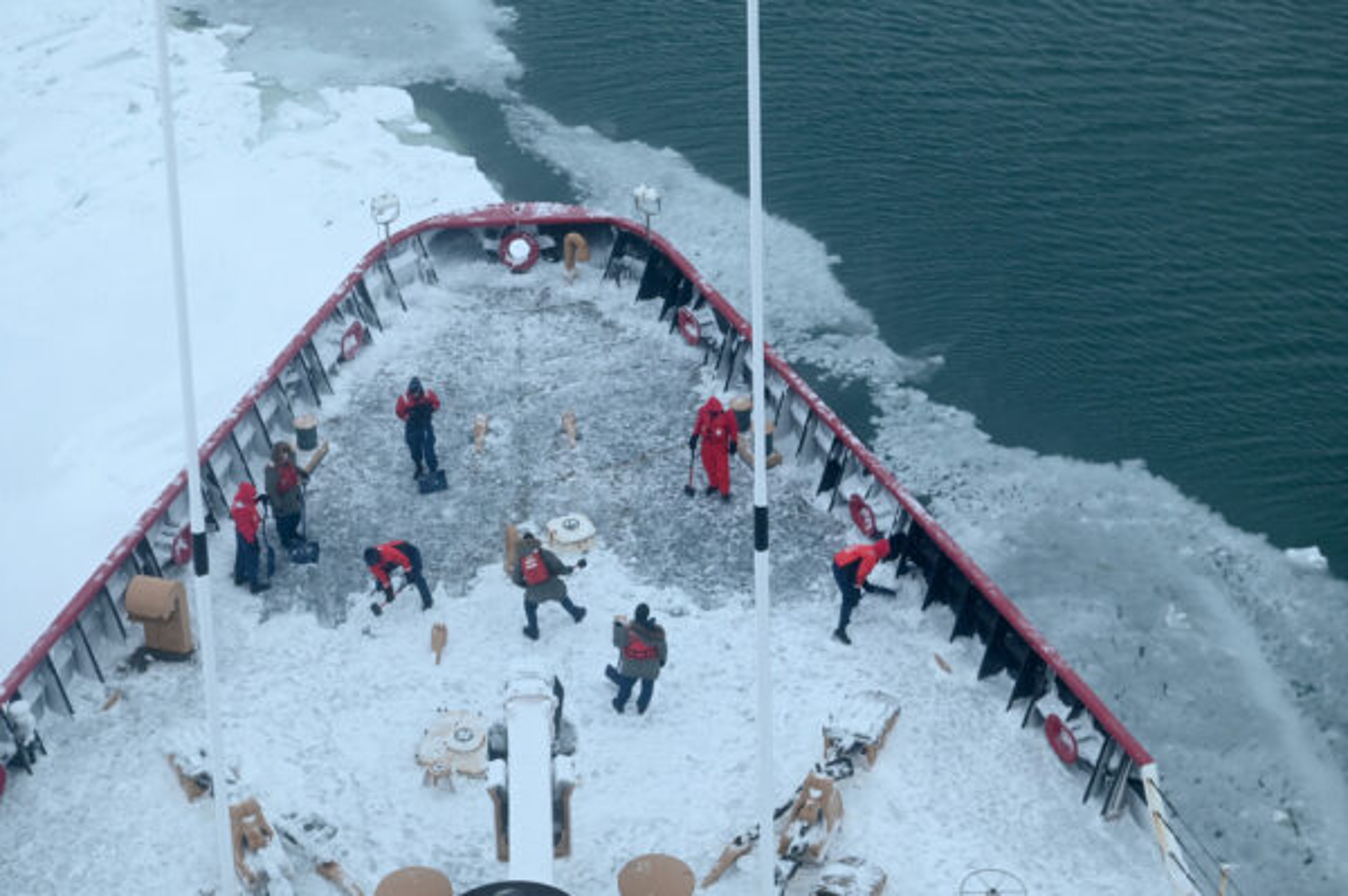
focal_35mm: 70
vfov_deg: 19.4
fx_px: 2619
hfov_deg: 28.9
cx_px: 674
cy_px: 448
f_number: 5.6
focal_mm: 70
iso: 2000
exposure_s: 1/125
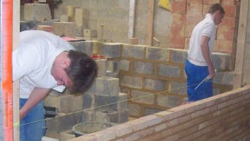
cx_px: 196
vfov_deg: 16.7
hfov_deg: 29.2
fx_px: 471
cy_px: 130
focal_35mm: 71
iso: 200
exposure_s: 1/64
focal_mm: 6
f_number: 2.7
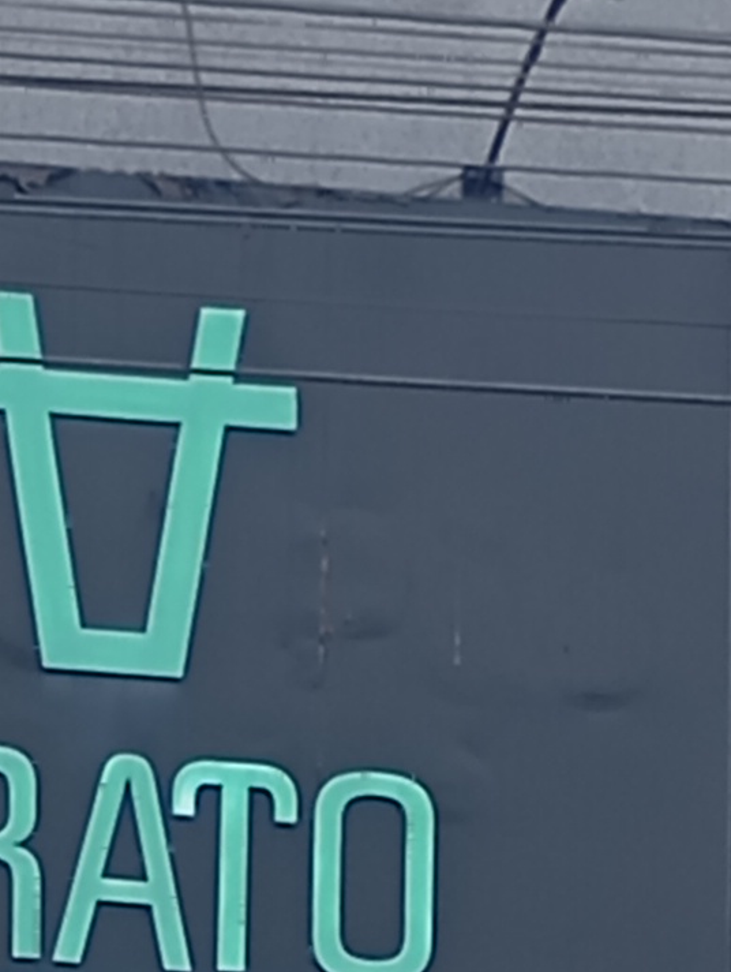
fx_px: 7079
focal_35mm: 252
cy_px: 1990
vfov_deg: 7.5
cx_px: -33
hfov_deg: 5.9
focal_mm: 4.27
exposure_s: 1/187
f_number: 1.8
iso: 106
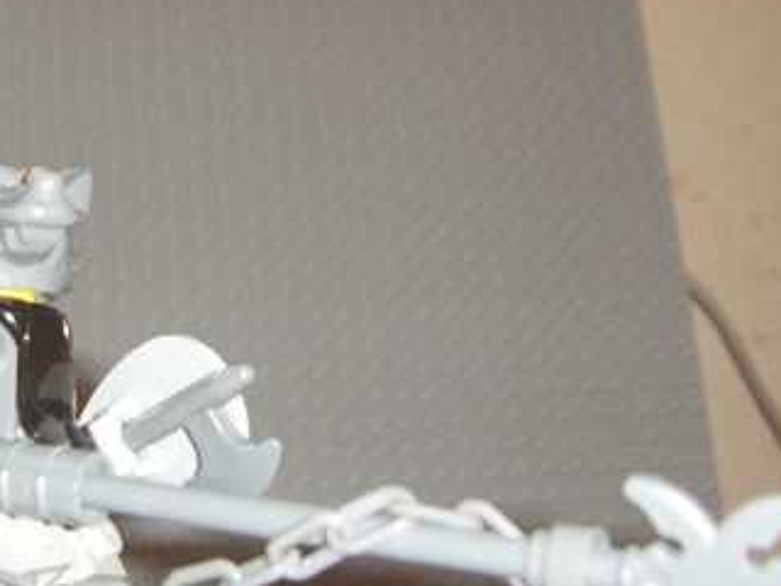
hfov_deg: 24.5
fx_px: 1760
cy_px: 203
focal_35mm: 78
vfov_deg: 18.9
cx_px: 112
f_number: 3.5
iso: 100
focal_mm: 6.6
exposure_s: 1/45
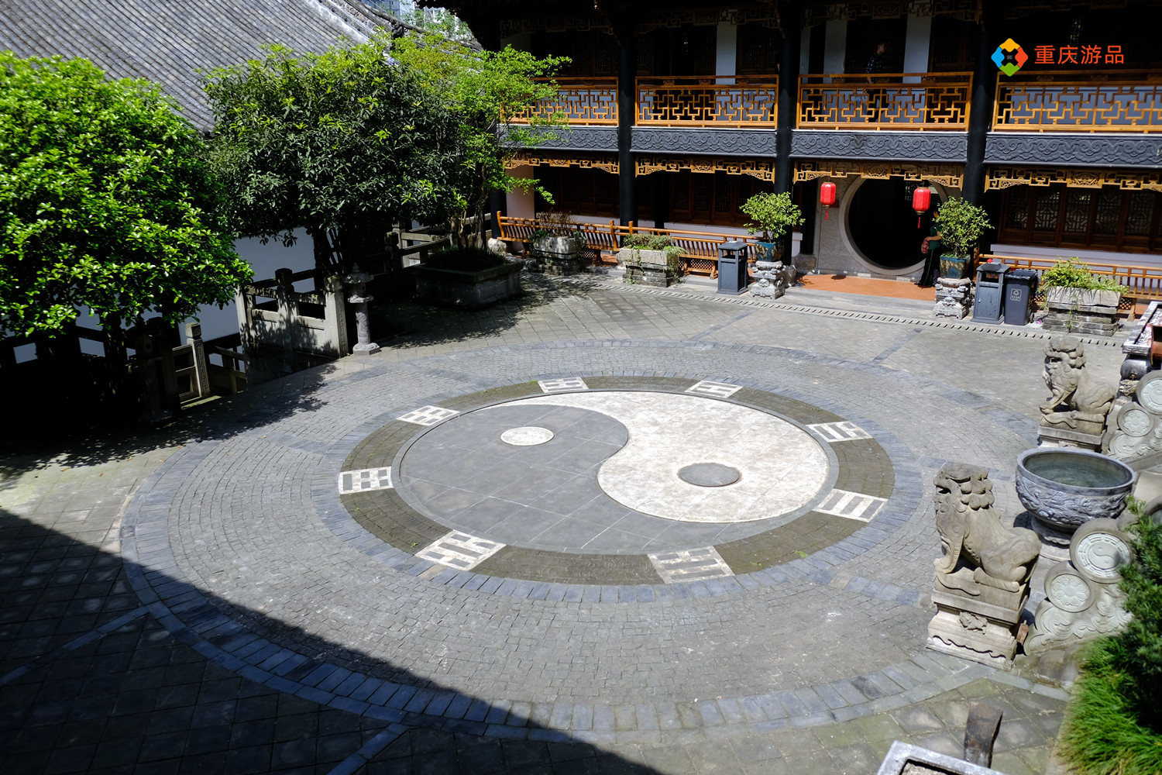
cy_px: 388
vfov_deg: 42.3
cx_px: 581
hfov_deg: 60.3
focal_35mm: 31
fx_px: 1001
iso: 200
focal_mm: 20.5
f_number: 3.2
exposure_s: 1/1700
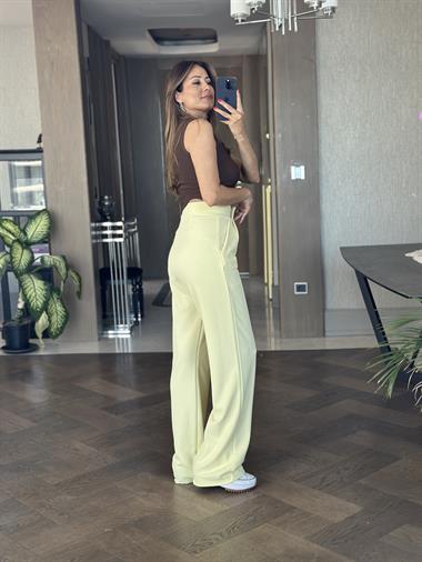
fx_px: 780
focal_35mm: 48
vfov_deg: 39.6
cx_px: 211
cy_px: 281
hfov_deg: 30.3
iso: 125
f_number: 1.78
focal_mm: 6.86
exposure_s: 1/115
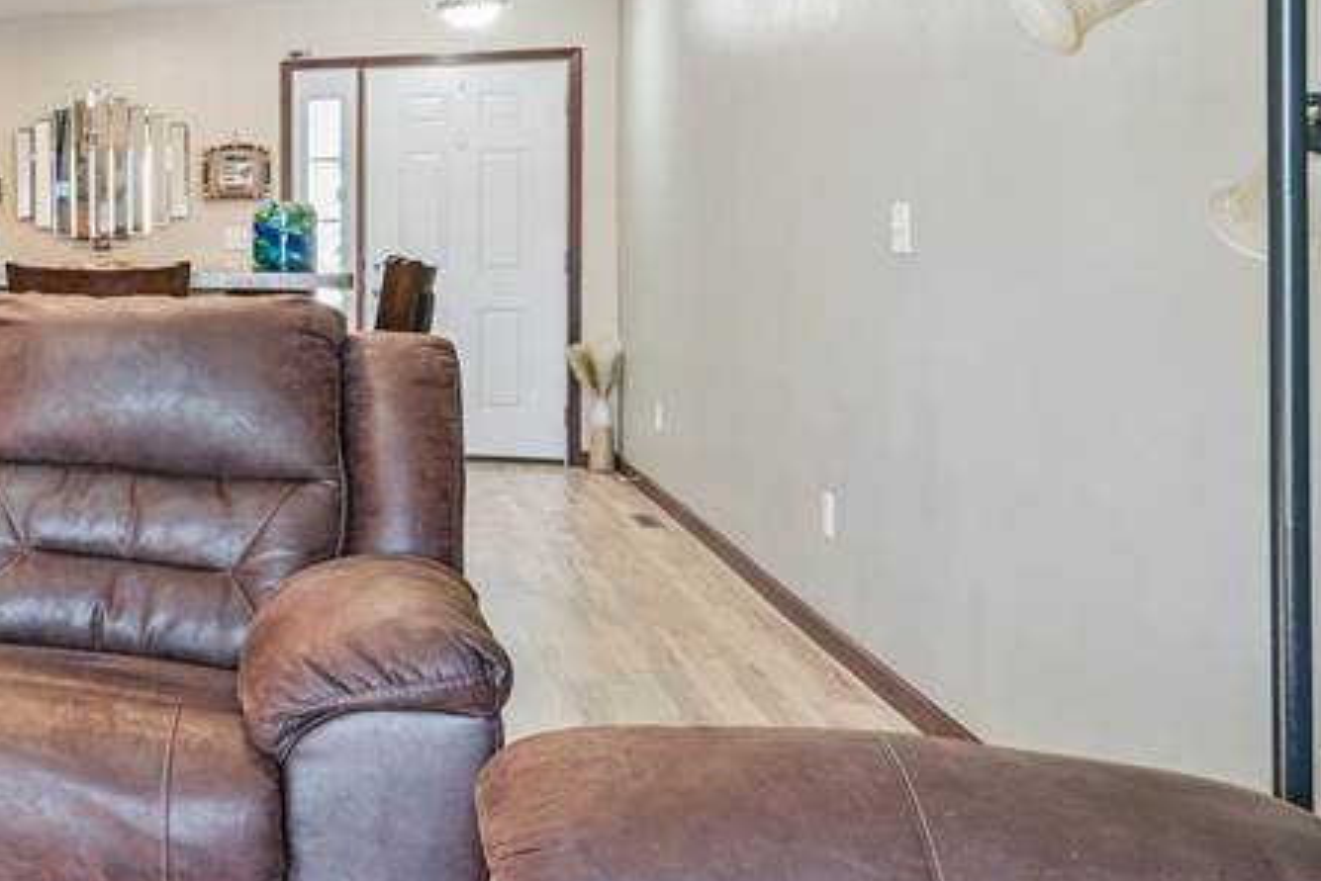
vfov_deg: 29.0
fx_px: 1688
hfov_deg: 31.0
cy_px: 277
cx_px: -481
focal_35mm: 46
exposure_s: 1/4
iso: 400
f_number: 10
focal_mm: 16
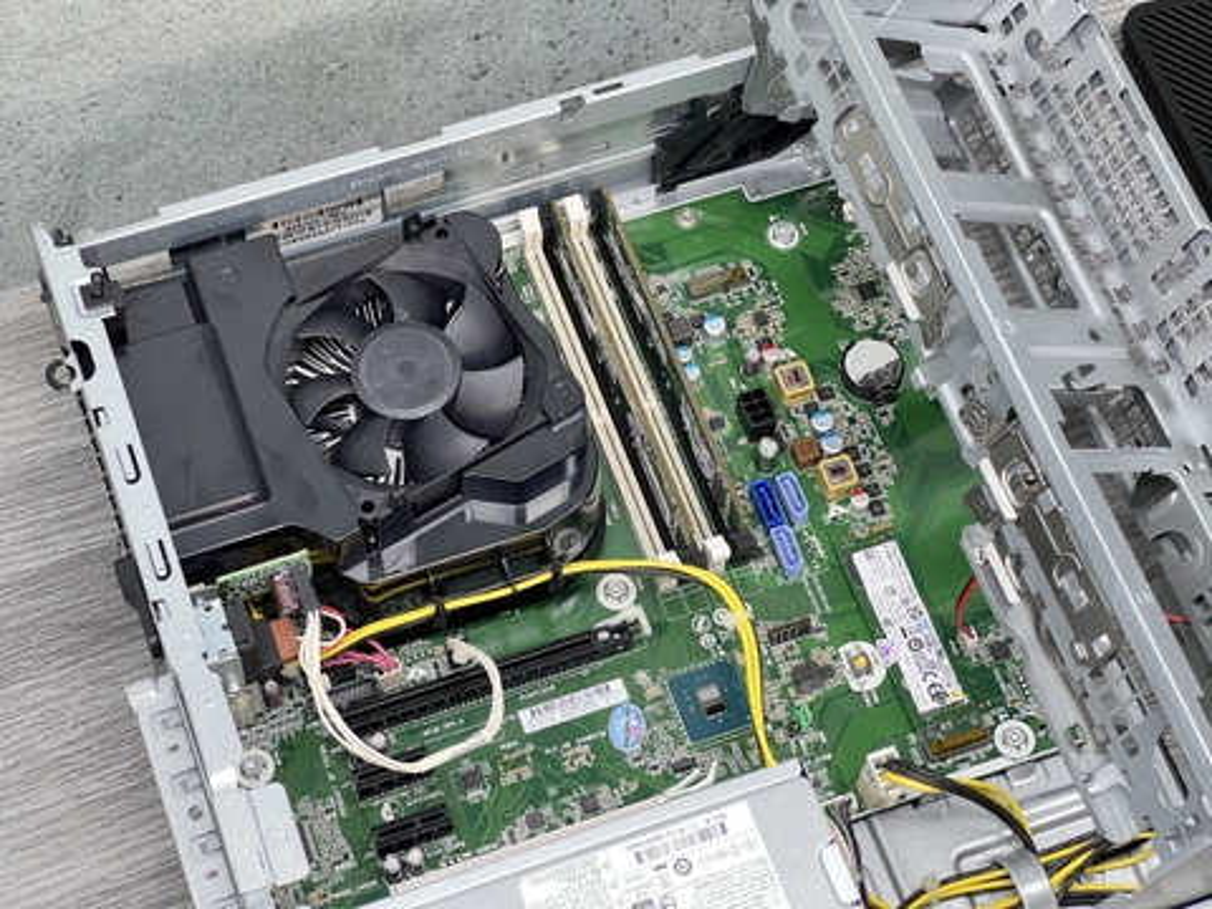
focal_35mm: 77
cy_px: 454
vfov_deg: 19.1
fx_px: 2696
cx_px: 606
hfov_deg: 25.3
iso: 250
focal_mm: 9
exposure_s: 1/50
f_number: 2.8
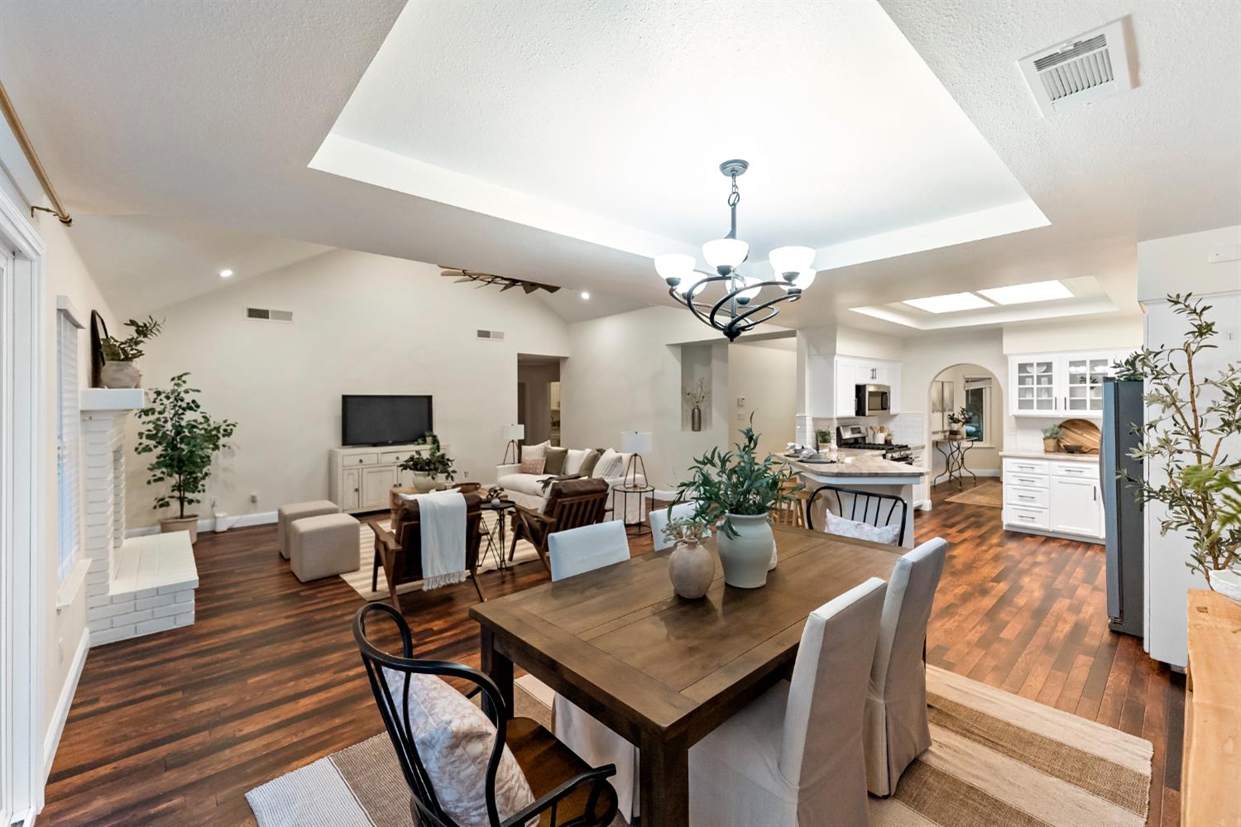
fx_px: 483
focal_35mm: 14
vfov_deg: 81.2
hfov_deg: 104.3
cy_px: 414
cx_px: 620
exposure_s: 1/160
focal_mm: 14
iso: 1250
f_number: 3.2
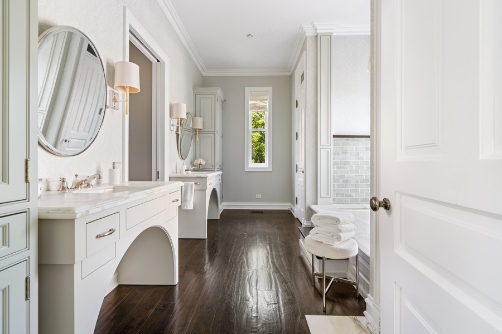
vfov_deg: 73.7
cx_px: 251
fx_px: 223
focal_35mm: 16
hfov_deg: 96.7
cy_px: 167
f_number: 8
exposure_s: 1/5
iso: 320
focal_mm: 16
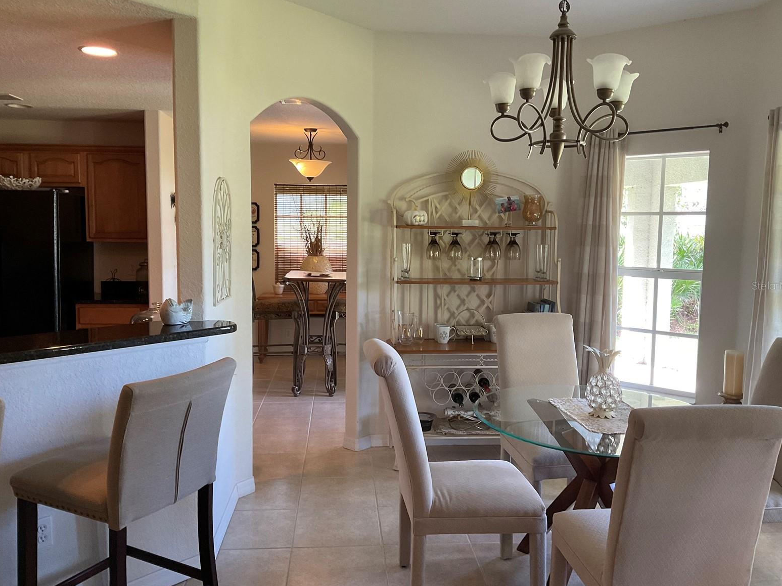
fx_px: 678
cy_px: 285
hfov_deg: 60.0
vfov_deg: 46.8
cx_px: 395
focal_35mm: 30
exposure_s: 1/60
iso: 80
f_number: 1.8
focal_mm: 3
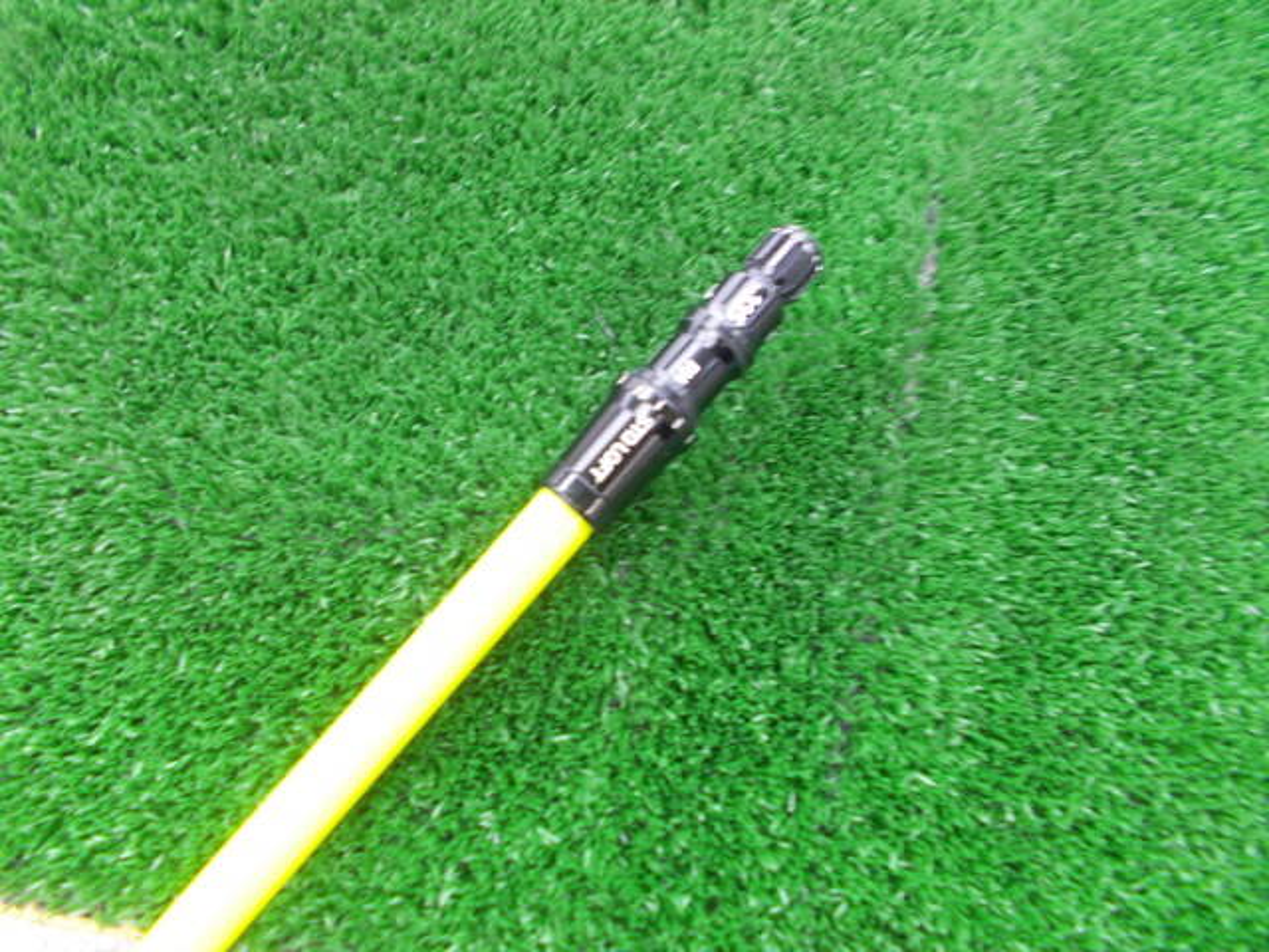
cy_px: 476
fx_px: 953
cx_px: 634
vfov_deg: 53.1
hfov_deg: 67.3
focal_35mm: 26
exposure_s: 1/8
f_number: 3.2
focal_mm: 4.6
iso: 200
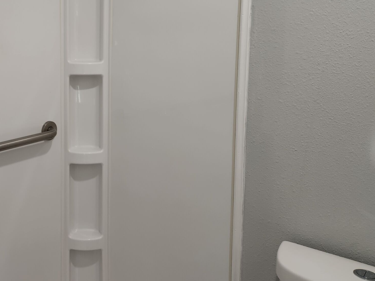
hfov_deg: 44.1
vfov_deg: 35.4
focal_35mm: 40
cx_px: 64
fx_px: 433
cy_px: 79
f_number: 1.8
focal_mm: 5.4
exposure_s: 1/120
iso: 100
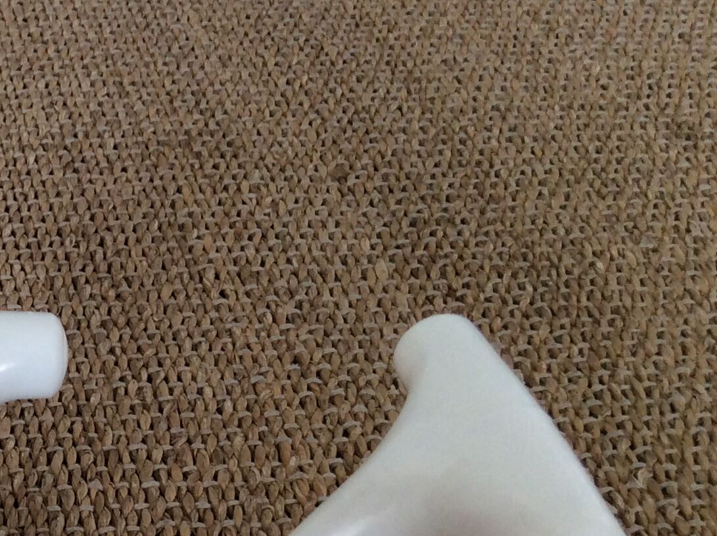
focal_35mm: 76
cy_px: 466
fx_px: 1572
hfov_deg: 24.0
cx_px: -74
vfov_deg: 19.1
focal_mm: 3.3
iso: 50
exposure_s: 1/25
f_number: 2.4
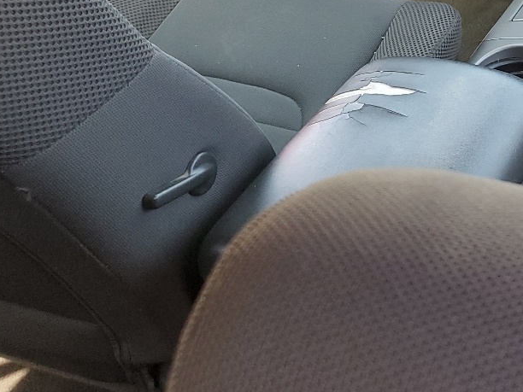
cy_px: 57
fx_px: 1027
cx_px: 632
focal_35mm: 68
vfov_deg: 21.2
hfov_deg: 25.5
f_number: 1.5
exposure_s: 1/120
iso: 81
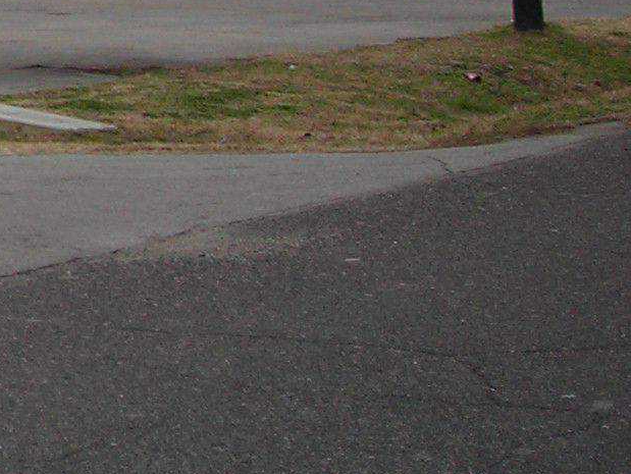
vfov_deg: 9.1
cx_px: -640
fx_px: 2900
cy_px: -261
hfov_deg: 11.2
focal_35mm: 159
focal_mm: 6.3
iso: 50
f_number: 3.2
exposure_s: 1/124
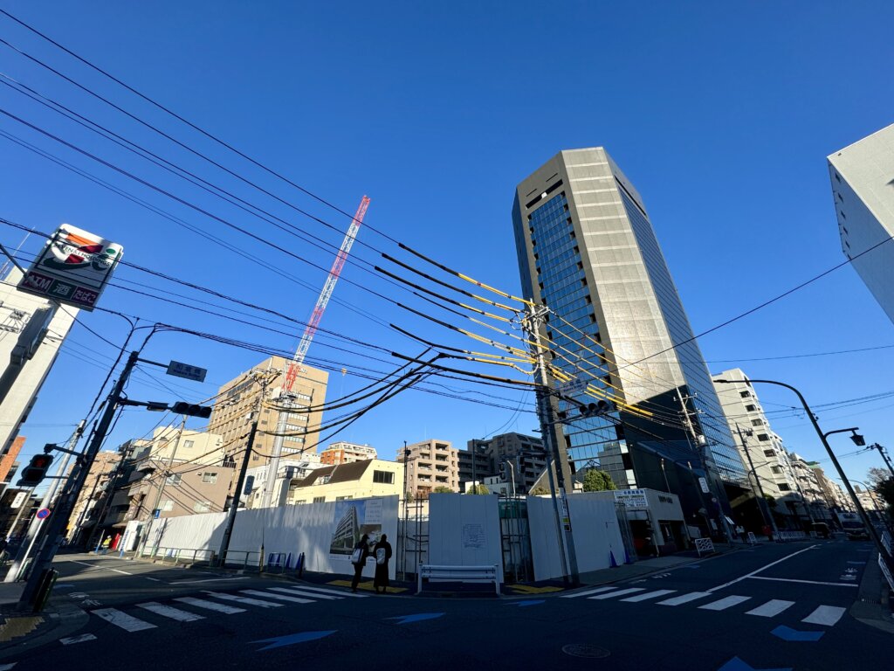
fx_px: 362
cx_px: 447
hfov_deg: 102.1
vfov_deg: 85.7
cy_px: 336
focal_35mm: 14
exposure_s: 1/1880
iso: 50
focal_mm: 2.22
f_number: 2.2
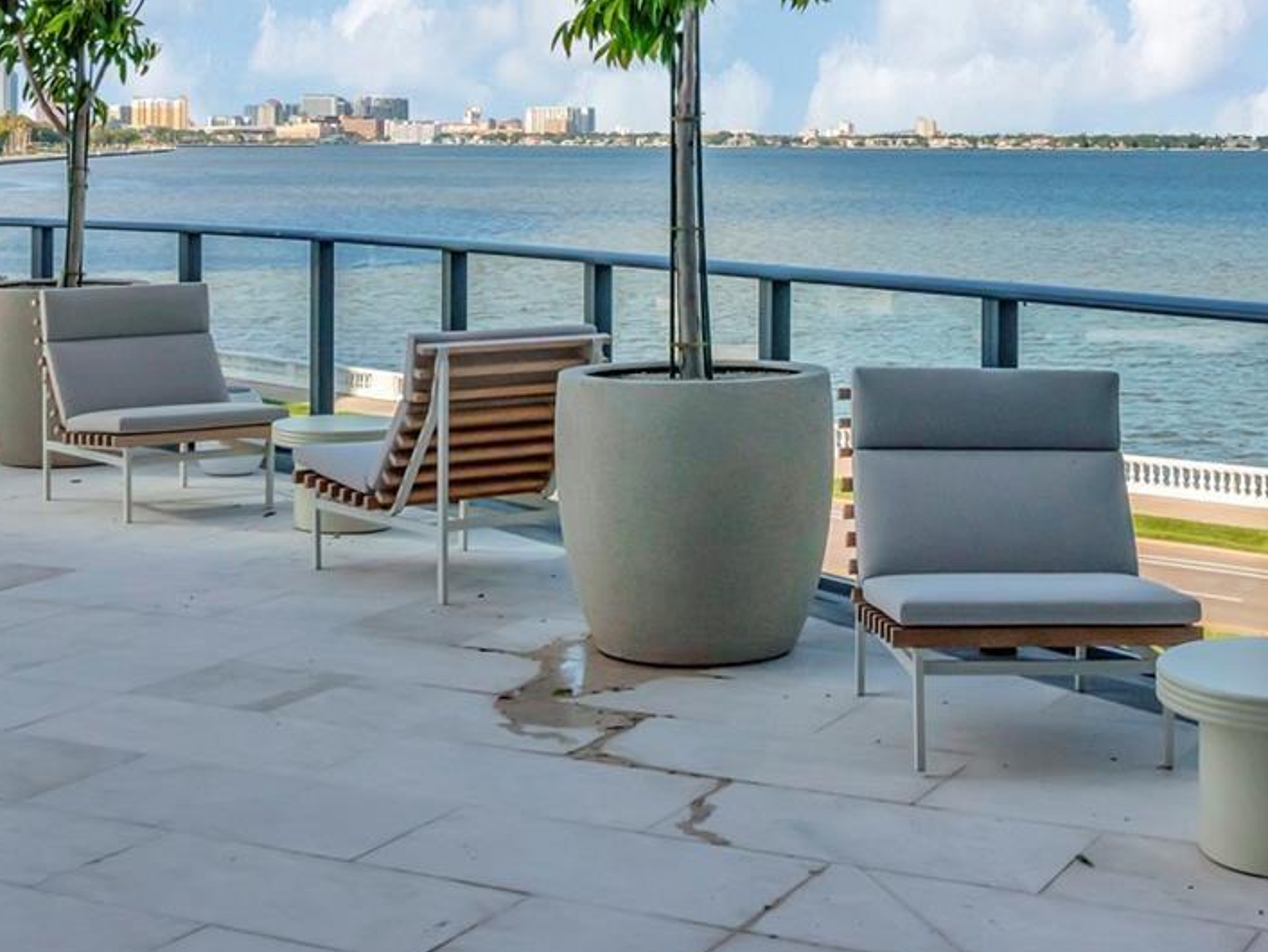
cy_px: 38
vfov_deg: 22.8
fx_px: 2275
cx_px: 693
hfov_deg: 31.1
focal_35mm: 62
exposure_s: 1/2000
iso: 400
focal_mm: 19
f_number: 8
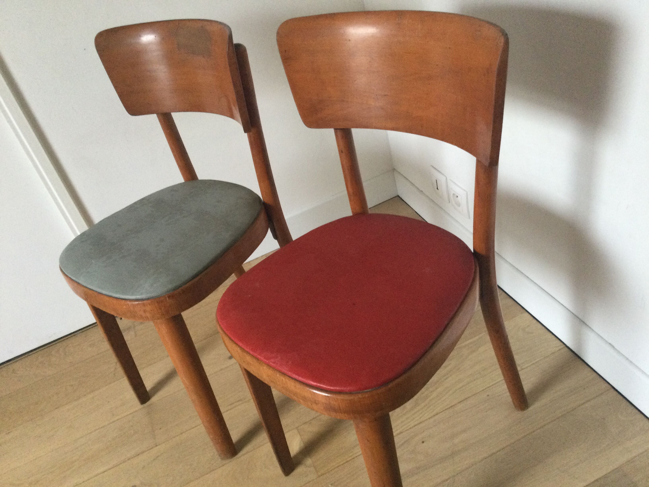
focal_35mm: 31
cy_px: 244
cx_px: 324
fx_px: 581
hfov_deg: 58.4
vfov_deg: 45.4
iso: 200
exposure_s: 1/33
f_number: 2.4
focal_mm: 3.3
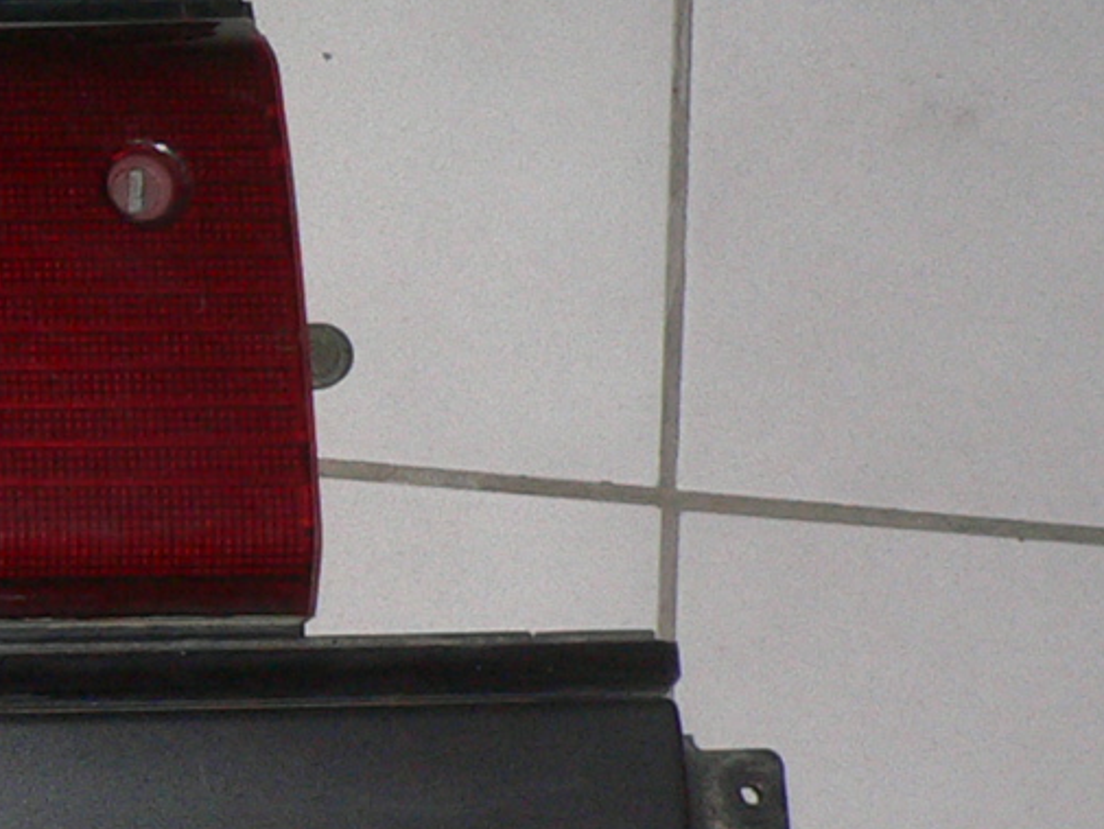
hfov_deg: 12.7
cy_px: 486
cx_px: -864
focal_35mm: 142
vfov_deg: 10.4
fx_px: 4530
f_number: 2.8
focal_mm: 5.8
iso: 100
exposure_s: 1/60
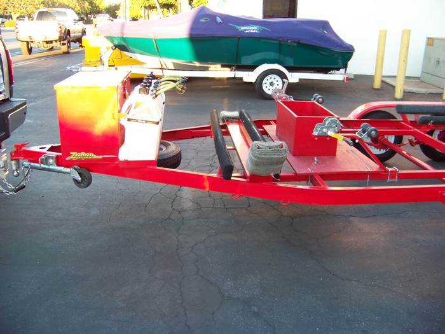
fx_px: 463
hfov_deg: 51.4
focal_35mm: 36
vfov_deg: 39.7
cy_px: 167
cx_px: 222
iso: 72
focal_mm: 5.85
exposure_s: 1/40
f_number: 2.8
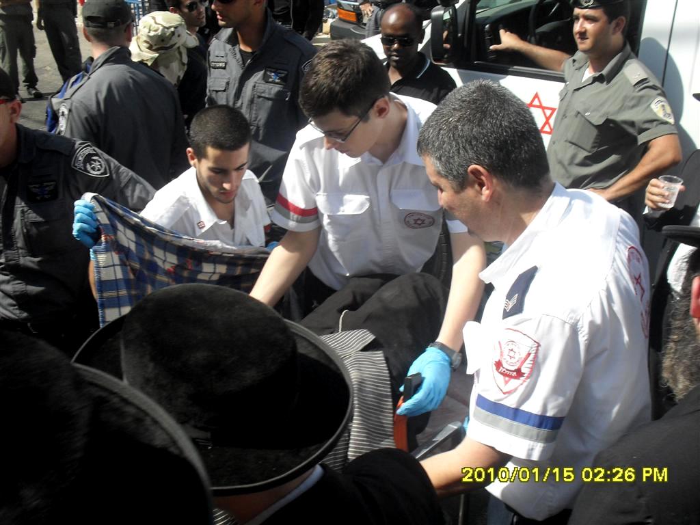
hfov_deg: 49.0
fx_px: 768
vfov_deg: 37.7
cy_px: 262
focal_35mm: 38
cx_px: 350
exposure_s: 1/125
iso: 80
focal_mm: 6.3
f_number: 8.3
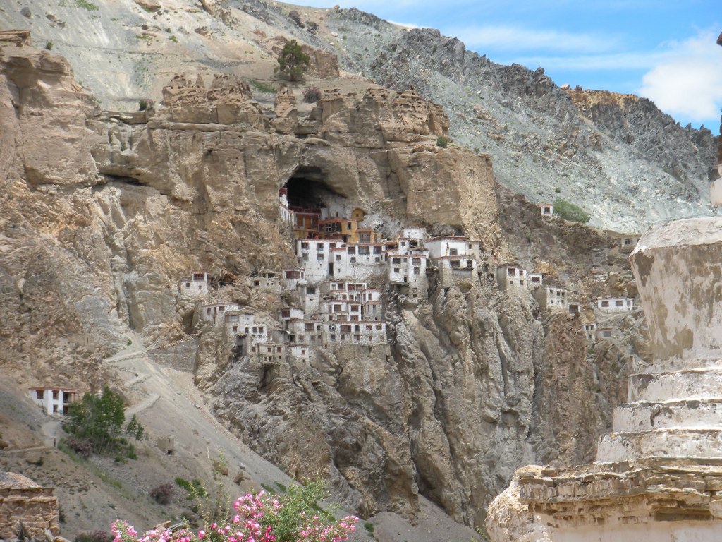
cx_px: 361
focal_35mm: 117
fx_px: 2440
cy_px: 271
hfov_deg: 16.8
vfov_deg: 12.7
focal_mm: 21.2
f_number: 5.3
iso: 64
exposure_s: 1/298
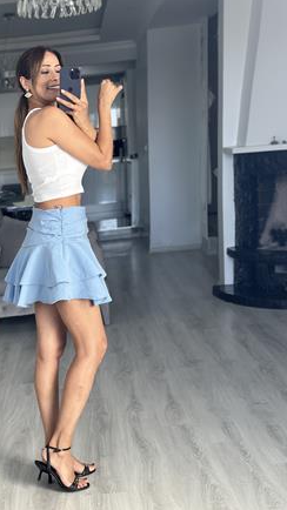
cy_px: 236
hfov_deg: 19.6
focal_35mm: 61
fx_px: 826
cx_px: 68
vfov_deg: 34.3
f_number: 1.78
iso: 125
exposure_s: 1/143
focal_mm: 6.86
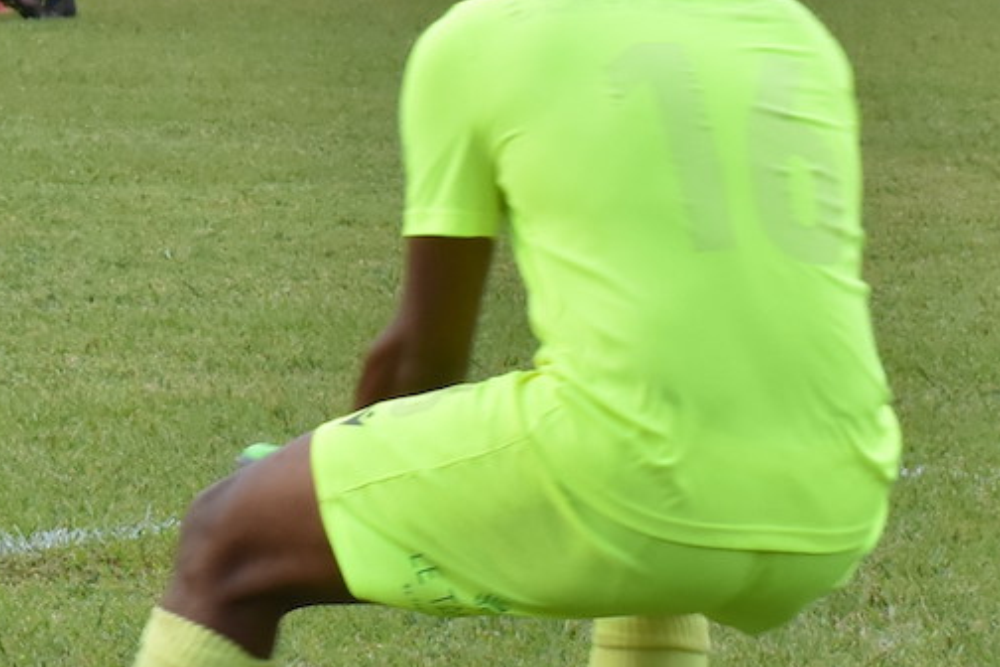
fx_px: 13496
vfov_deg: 2.8
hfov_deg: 4.2
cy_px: 152
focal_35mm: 486
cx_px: -153
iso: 800
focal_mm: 85
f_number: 13
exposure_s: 1/320
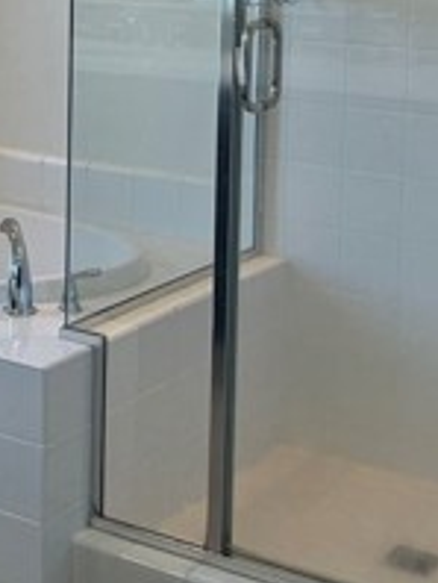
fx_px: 1414
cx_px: 115
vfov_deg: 22.7
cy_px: 71
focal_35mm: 84
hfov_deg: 17.5
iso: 50
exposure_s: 1/120
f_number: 1.5
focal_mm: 5.7
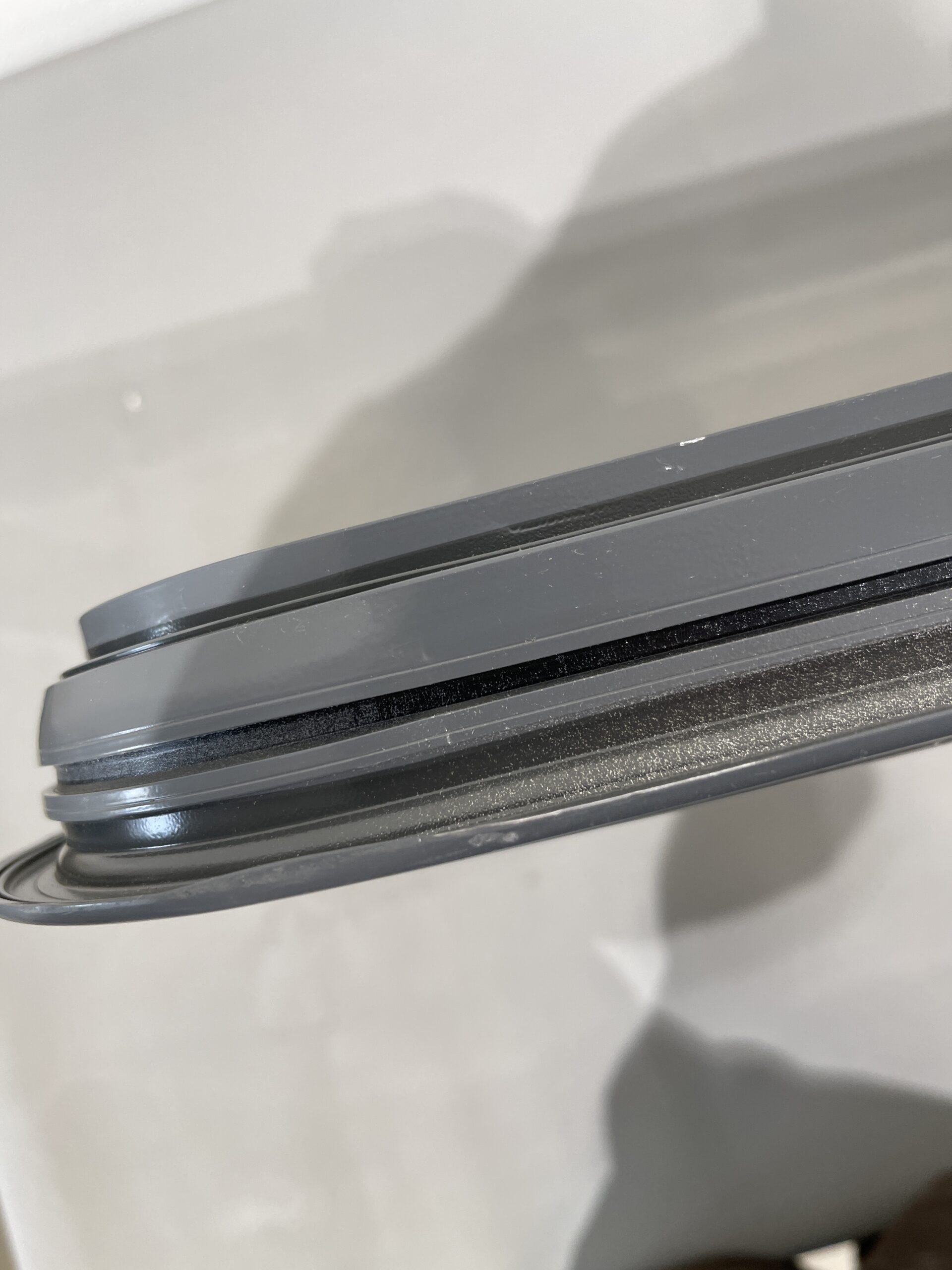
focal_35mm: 26
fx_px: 953
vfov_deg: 67.3
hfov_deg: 53.1
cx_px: 476
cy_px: 635
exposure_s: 1/100
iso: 125
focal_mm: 5.1
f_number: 1.6
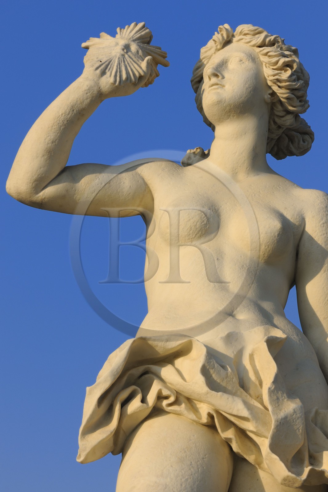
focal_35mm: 140
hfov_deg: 9.8
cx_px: 164
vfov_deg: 14.7
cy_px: 246
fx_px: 1914
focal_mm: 140
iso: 200
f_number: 13
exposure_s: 1/160
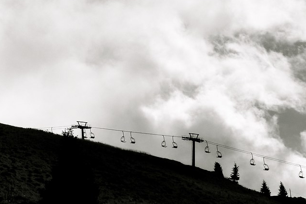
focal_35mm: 181
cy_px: -99
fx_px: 1538
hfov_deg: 10.7
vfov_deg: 7.5
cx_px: -217
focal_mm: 32
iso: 200
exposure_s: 1/640
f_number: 13
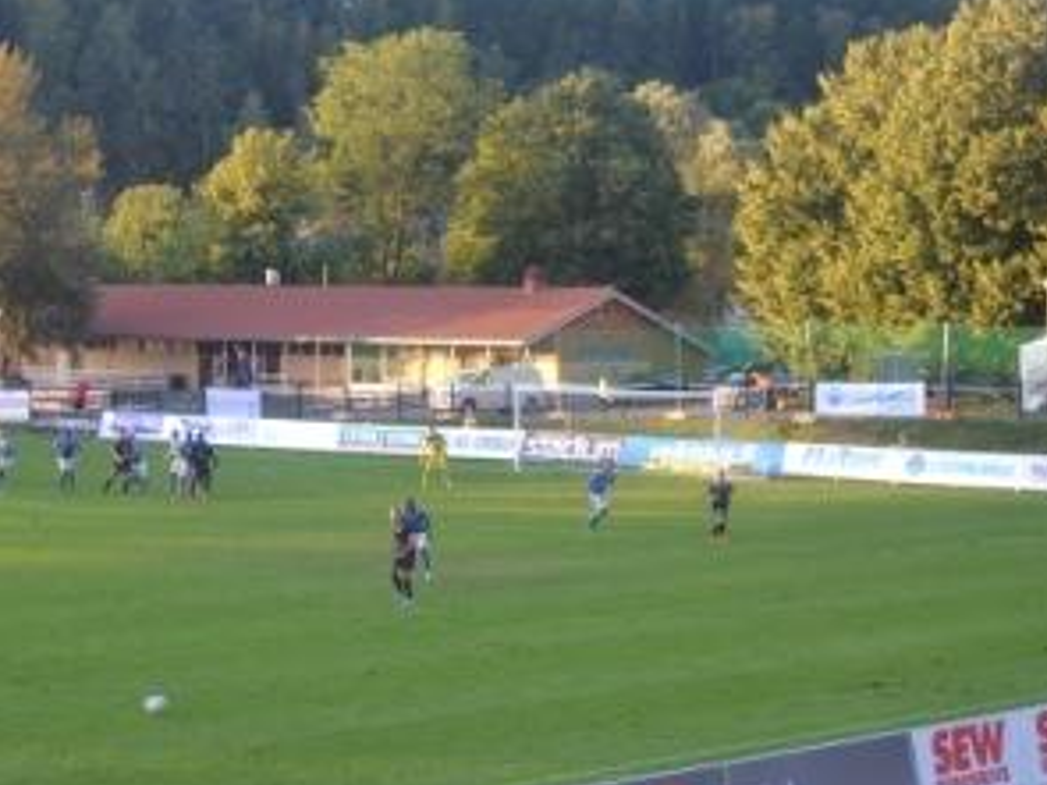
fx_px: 2985
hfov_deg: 19.8
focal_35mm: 99
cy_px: 439
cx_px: 277
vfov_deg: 15.0
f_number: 5.6
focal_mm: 45
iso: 400
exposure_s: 1/125
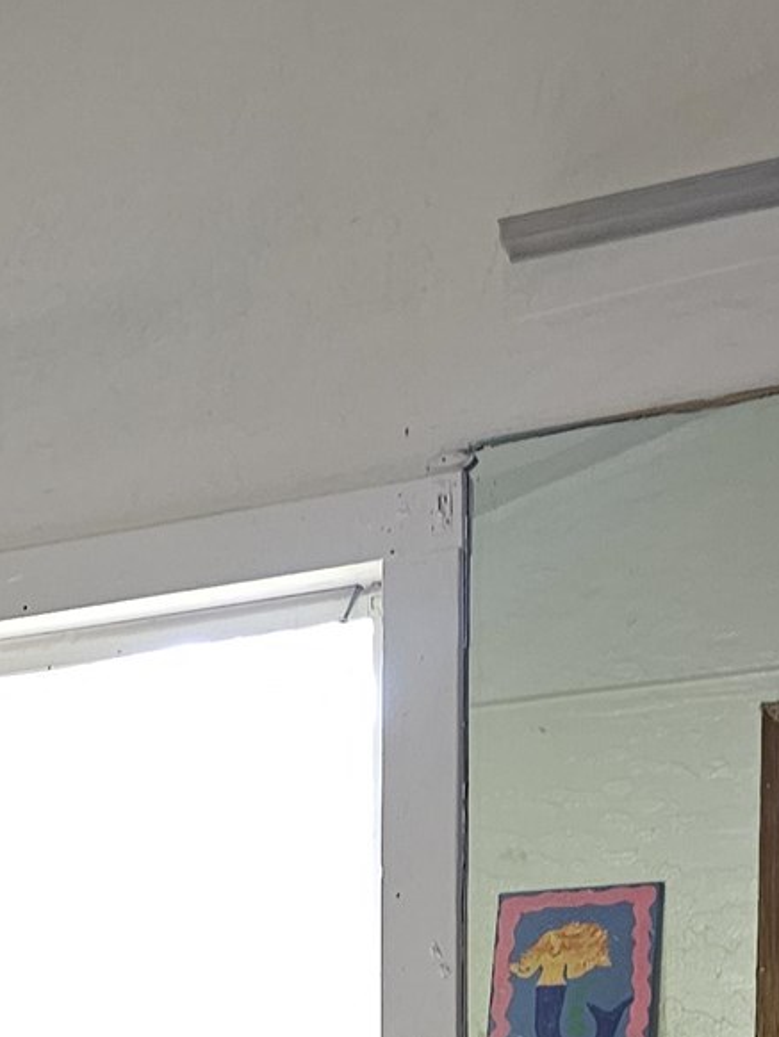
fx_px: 2728
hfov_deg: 14.9
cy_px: 1449
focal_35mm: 91
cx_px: -431
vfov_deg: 19.4
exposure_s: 1/9.99
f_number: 1.7
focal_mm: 6.3
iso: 160
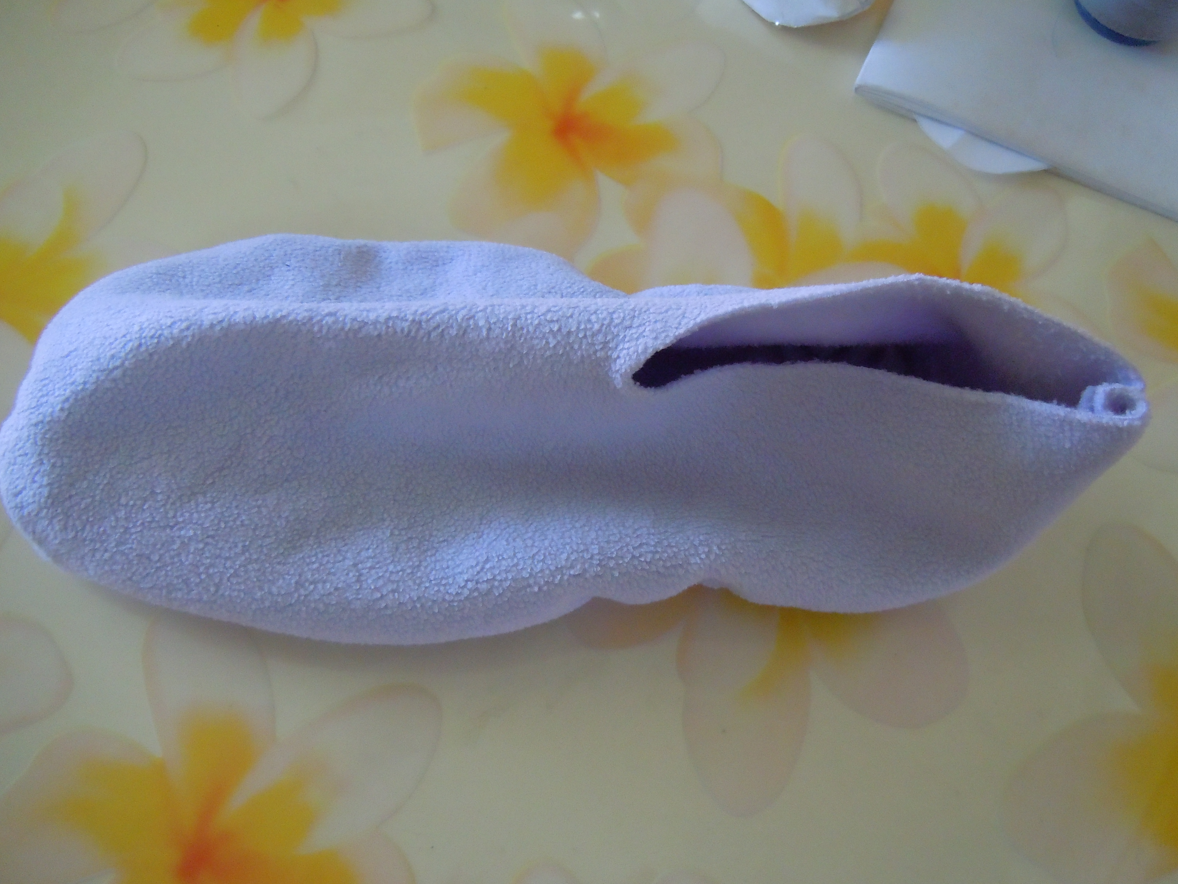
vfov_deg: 46.8
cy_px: 442
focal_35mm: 30
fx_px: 1021
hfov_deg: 60.0
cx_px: 589
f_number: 3.5
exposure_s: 1/40
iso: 800
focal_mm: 5.4
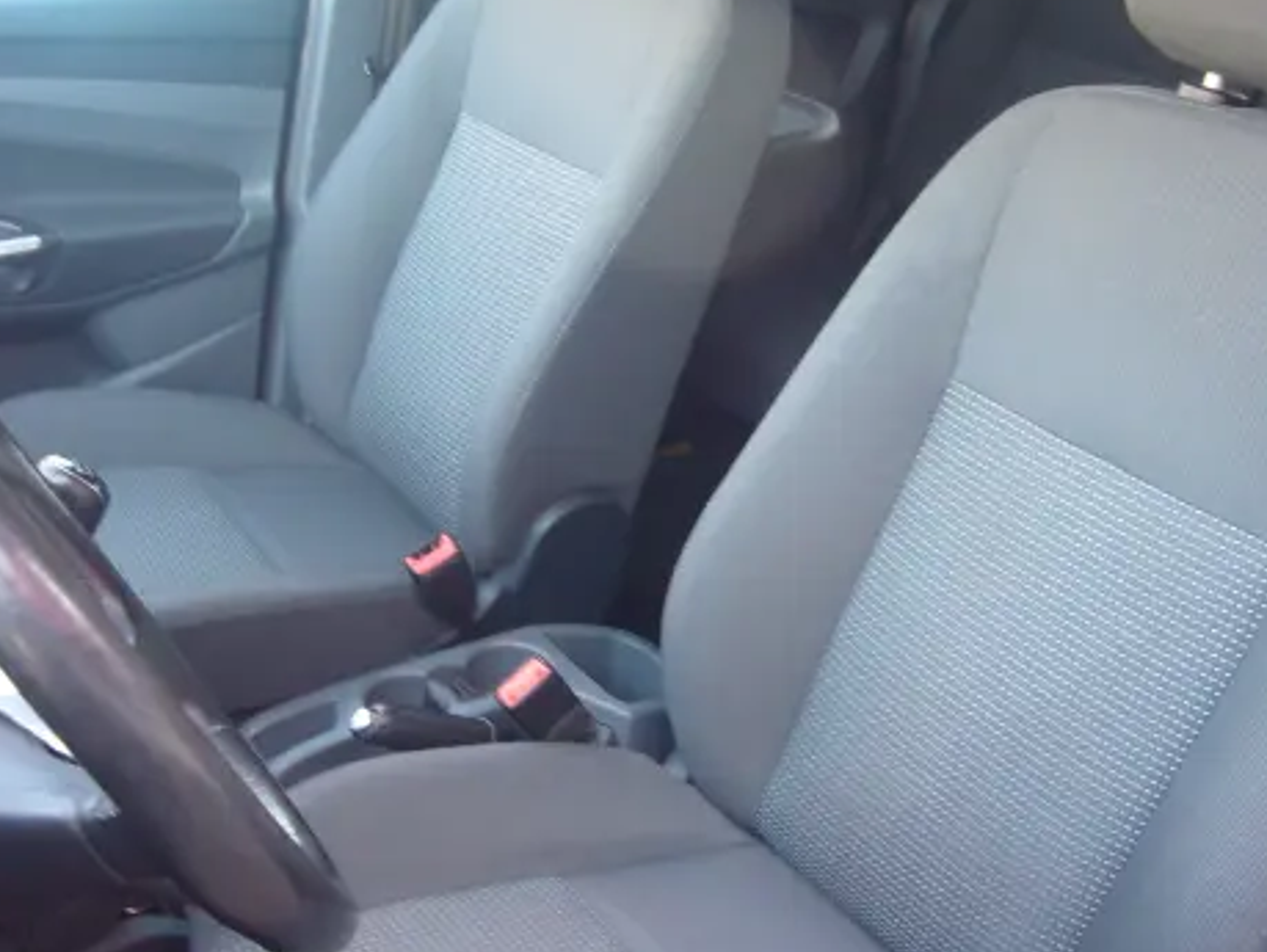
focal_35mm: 39
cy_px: 530
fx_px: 1429
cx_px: 618
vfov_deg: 36.8
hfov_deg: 47.8
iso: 125
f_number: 2.8
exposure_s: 1/15
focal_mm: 4.6
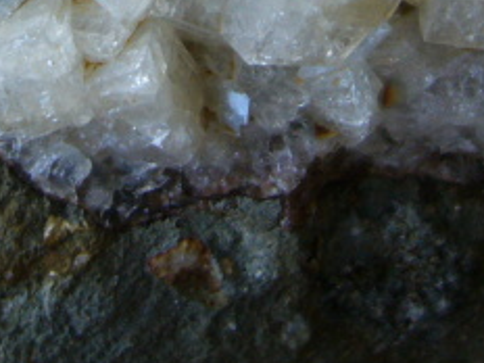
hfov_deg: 17.3
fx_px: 1580
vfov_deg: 12.4
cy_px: -191
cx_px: 138
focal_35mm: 113
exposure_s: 1/25
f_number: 2.8
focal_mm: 5.8
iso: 100
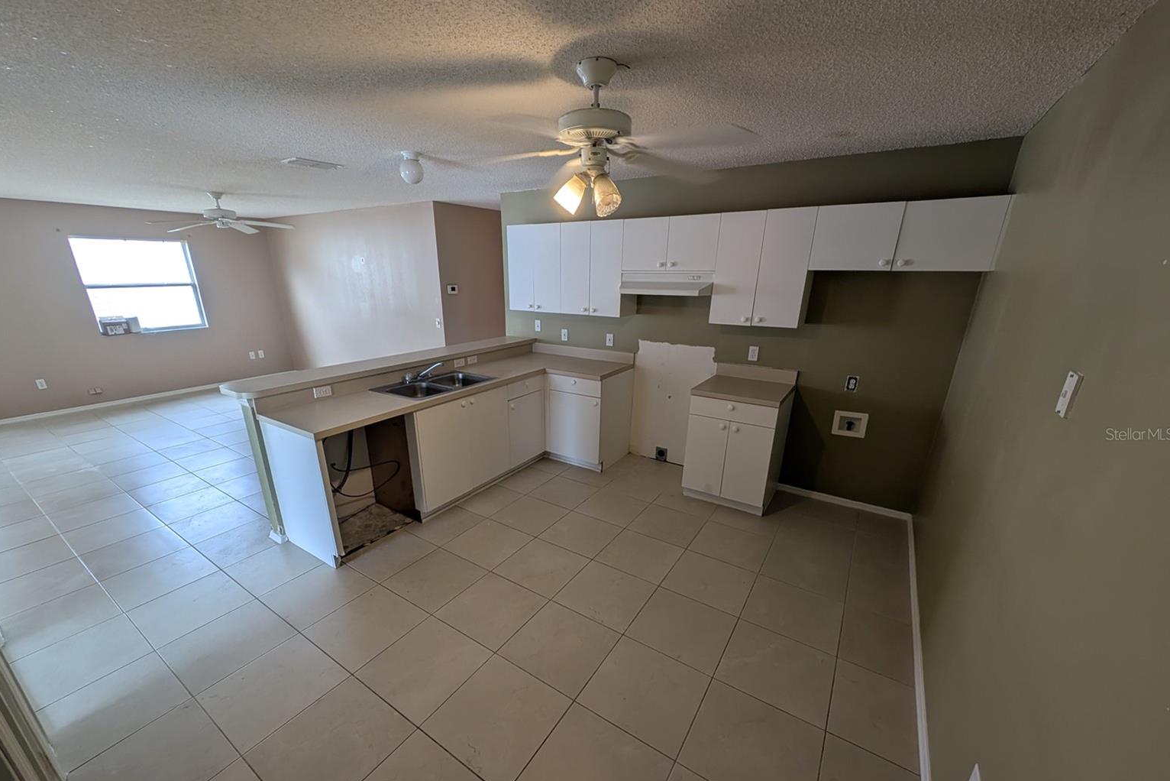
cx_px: 569
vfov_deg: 85.1
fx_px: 423
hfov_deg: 108.3
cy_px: 434
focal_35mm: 13
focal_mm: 2.23
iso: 56
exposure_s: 1/60
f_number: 1.95
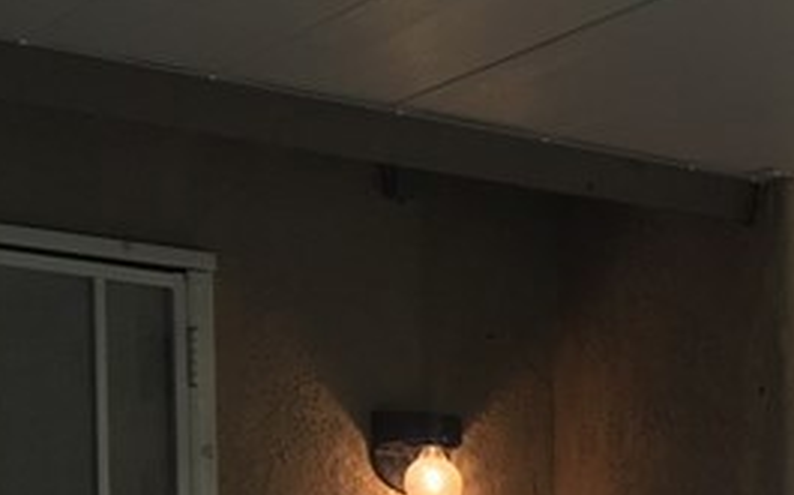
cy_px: 891
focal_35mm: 119
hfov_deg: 15.3
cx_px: 1396
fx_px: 2572
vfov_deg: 10.3
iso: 25
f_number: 2.2
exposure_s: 1/124
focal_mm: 4.15
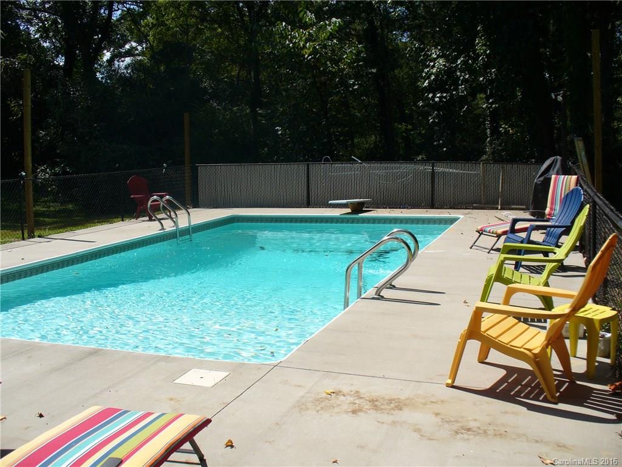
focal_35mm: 37
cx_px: 311
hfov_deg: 50.1
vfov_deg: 38.7
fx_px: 665
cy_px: 234
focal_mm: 6.1
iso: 80
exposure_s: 1/400
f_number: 5.6
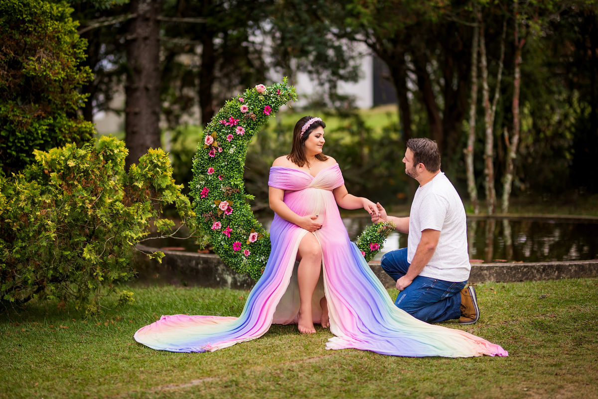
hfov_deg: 23.9
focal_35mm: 85
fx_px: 1412
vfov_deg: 16.1
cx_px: 299
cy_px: 200
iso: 100
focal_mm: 85
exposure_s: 1/1600
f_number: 1.4
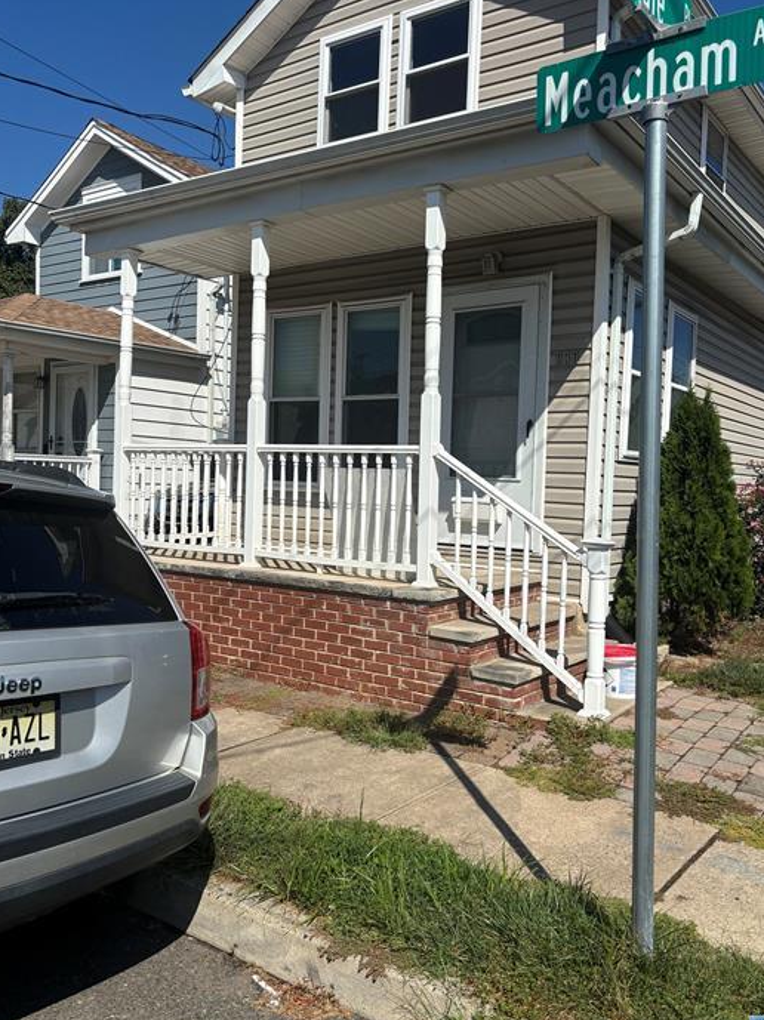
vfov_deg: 61.7
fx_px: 854
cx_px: 412
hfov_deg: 48.1
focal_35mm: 29
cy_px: 489
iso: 50
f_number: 1.6
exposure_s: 1/5952
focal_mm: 5.96
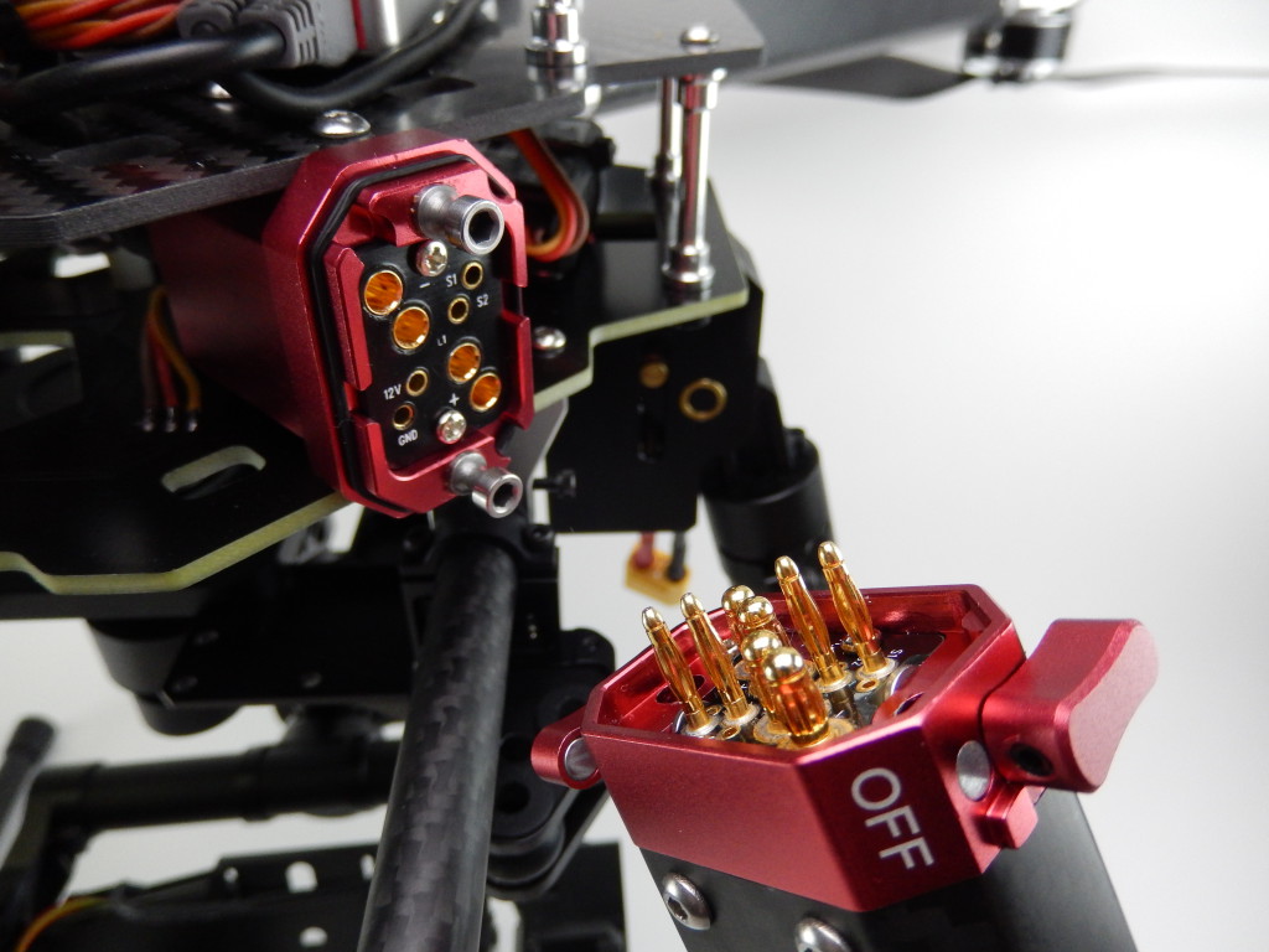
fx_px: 916
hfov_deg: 69.4
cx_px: 634
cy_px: 476
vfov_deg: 54.9
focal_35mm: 25
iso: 400
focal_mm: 4.5
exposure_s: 1/200
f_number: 3.4
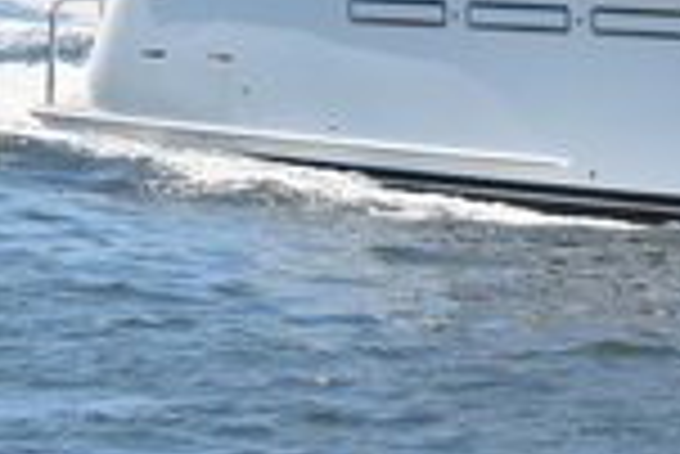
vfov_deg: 4.2
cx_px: 1270
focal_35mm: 327
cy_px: -153
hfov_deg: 6.2
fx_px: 6182
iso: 200
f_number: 9
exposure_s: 1/320
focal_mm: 55
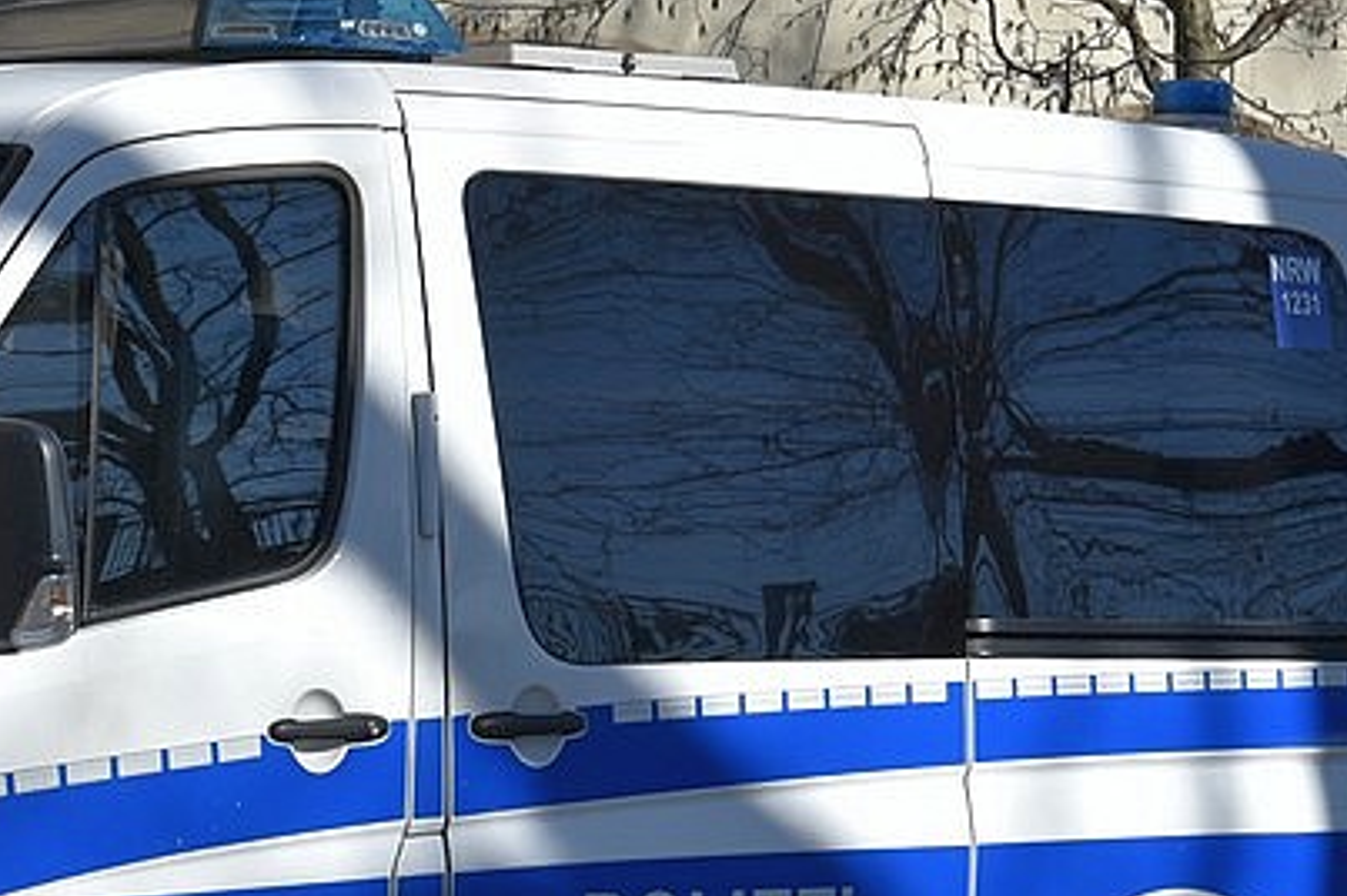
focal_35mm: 152
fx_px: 5683
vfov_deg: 9.0
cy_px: 762
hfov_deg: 13.3
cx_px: 20
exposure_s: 1/400
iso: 200
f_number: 10
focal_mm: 68
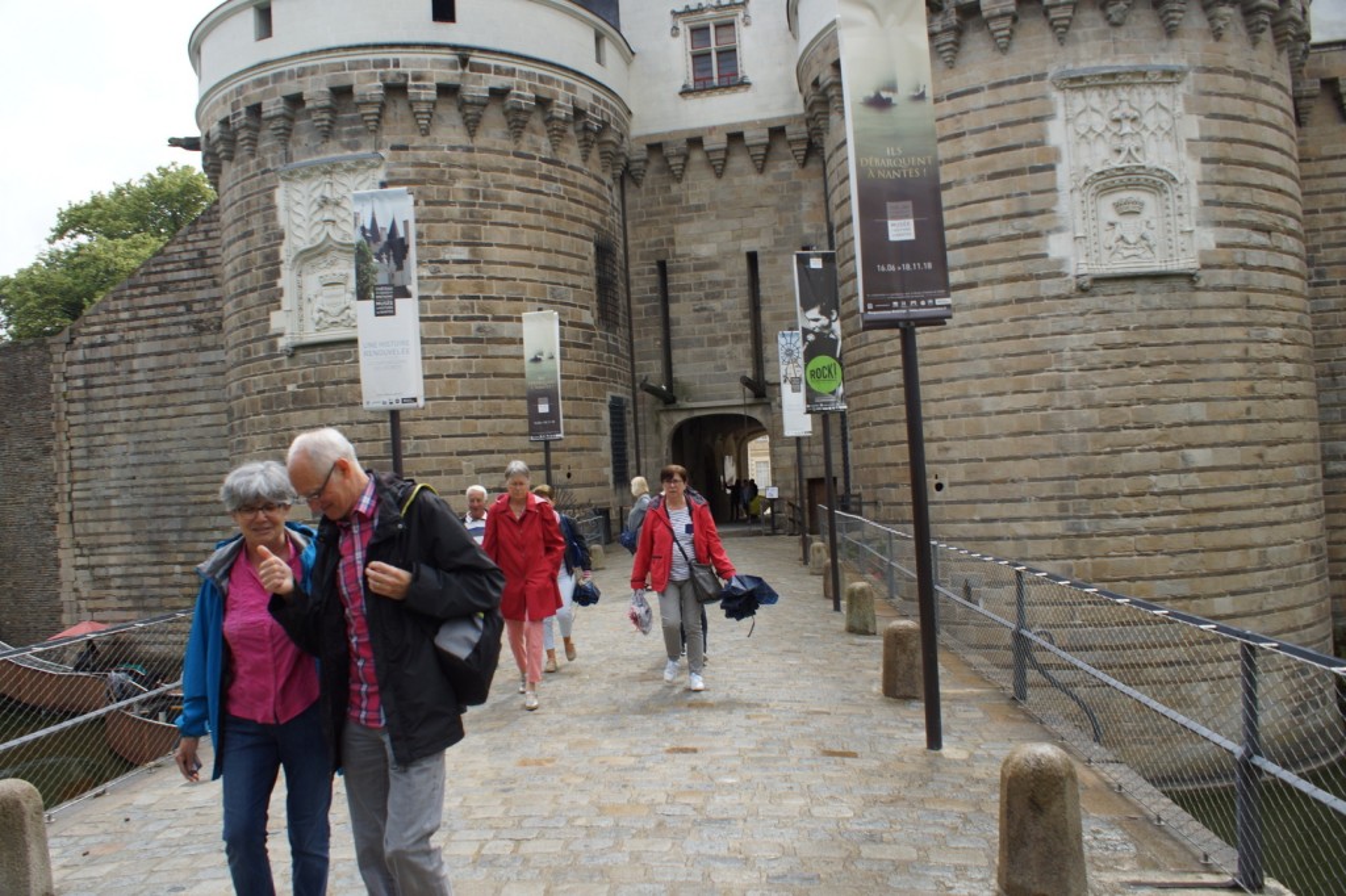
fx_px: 1121
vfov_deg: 43.6
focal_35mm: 30
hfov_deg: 61.9
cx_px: 673
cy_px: 448
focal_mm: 20
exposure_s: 1/320
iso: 100
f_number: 5.6
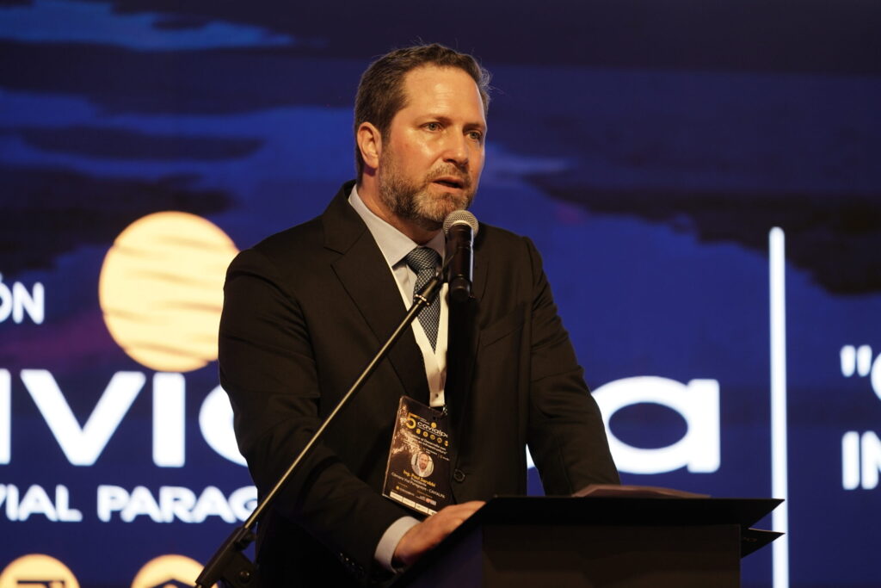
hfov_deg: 10.3
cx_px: 440
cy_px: 294
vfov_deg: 6.9
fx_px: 4895
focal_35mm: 200
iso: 640
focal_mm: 200
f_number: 2.8
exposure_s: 1/200
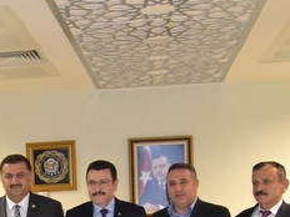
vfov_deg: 18.7
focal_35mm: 75
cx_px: 0
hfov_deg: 24.8
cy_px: 254
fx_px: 628
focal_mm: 18
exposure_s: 1/60
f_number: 3.5
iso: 1400
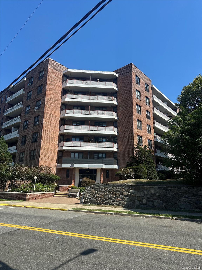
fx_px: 187
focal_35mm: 24
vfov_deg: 71.6
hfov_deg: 56.8
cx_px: 101
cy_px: 135
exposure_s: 1/4016
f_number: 1.78
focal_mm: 6.86
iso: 80
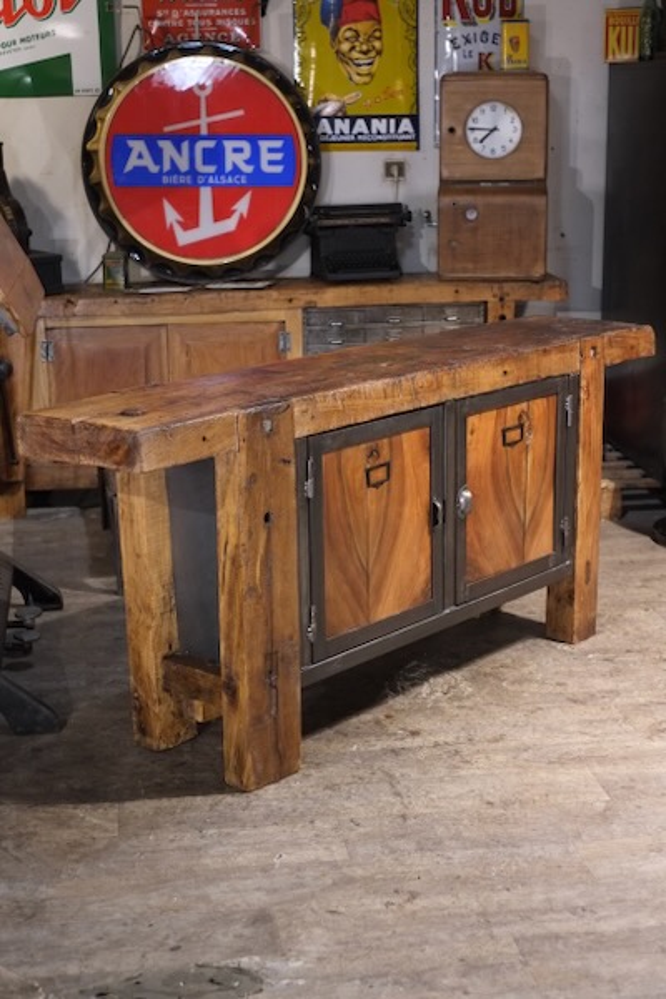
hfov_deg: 25.5
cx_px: 333
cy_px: 500
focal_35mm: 53
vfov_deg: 37.5
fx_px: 1471
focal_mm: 35
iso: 3200
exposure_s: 1/125
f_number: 3.6
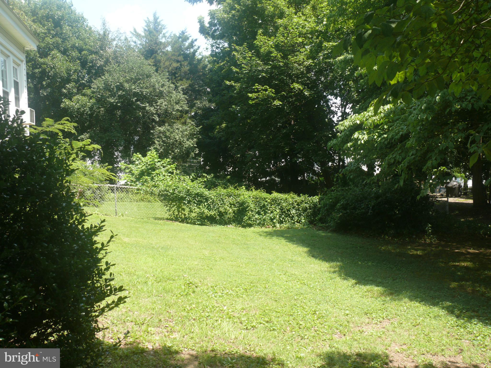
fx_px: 496
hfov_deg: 52.6
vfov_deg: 40.7
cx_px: 246
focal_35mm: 35
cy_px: 184
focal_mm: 7.4
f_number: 4
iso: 100
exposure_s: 1/200
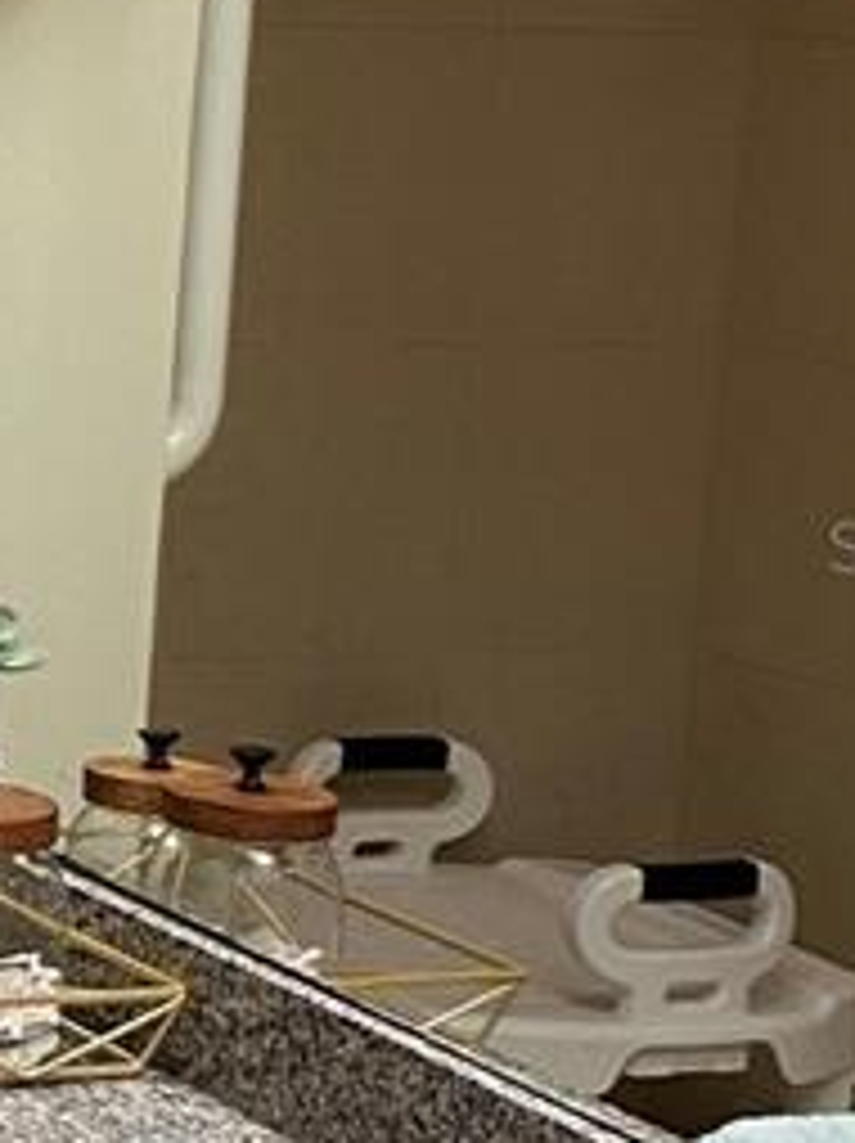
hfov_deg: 10.9
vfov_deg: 16.0
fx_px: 4058
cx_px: -878
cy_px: 544
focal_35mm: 123
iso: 100
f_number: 1.8
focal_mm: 4.25
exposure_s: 1/60
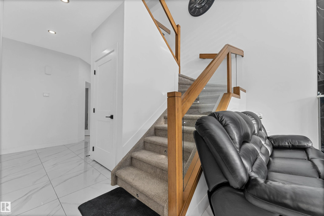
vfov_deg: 81.2
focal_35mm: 14
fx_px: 126
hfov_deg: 104.3
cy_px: 108
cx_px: 162
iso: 125
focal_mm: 14
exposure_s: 1/8
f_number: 9
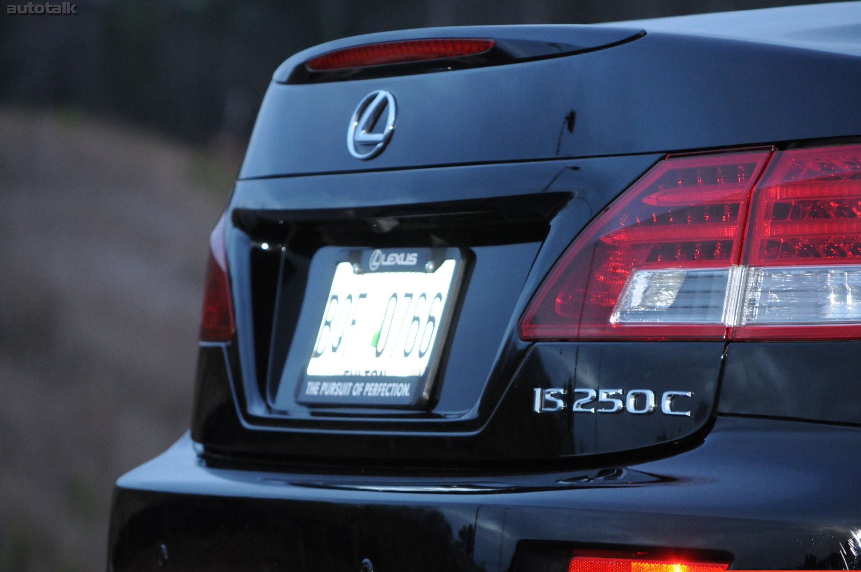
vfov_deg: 5.7
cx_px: 430
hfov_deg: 8.6
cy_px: 286
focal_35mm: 240
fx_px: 5734
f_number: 8
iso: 1600
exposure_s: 1/60
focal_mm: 160
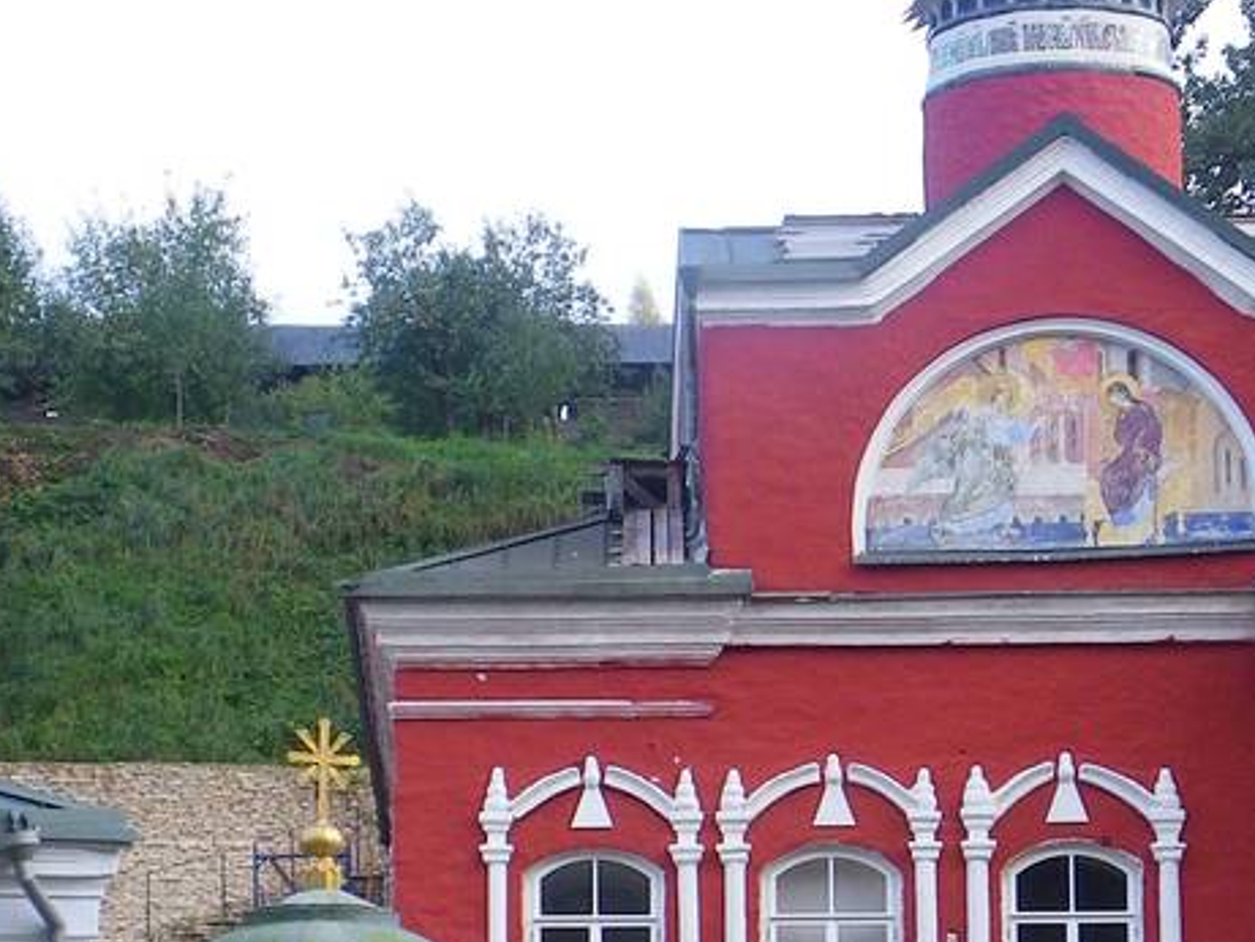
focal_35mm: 138
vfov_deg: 10.7
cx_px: 713
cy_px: 874
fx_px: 5004
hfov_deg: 14.3
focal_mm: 9.3
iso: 80
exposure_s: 1/100
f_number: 3.5
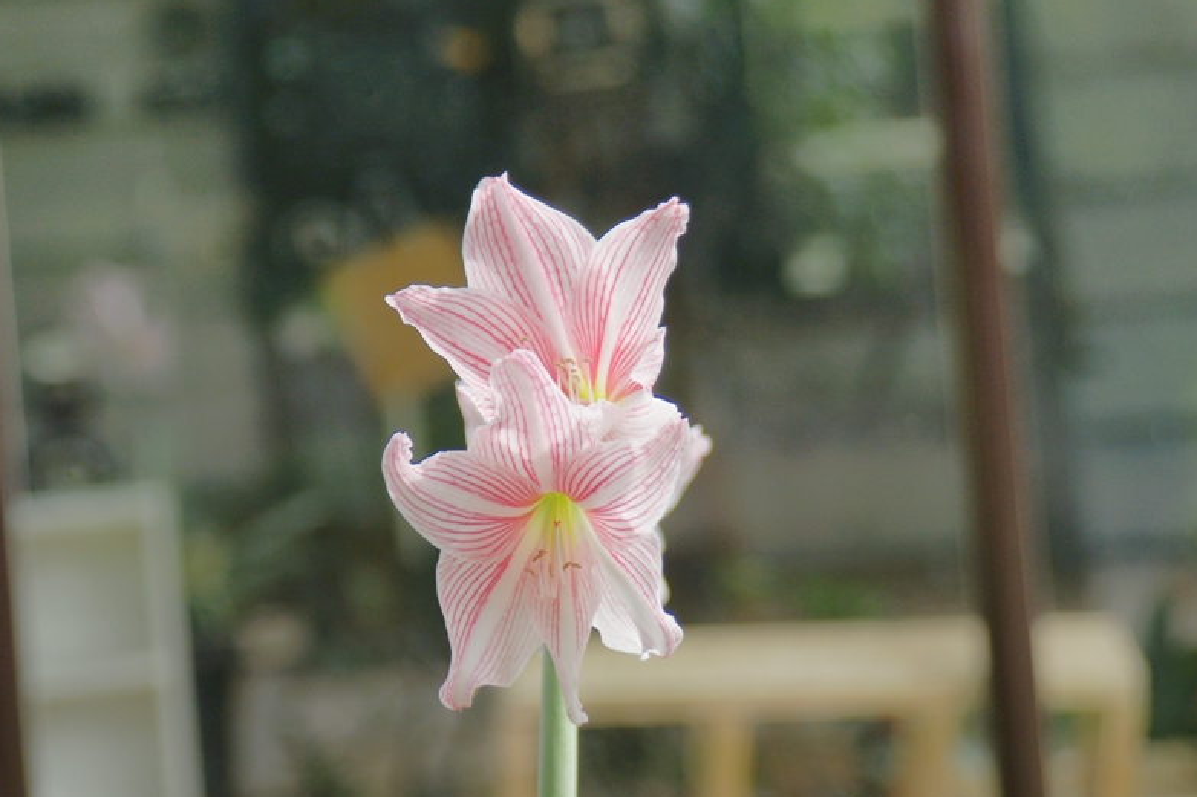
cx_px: 600
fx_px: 4338
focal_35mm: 131
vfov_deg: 10.5
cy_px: 405
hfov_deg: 15.7
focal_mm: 85
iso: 200
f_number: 4.5
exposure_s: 1/800
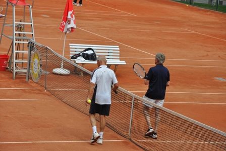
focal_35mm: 158
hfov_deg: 13.0
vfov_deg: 8.7
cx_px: 113
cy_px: 76
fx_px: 988
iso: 200
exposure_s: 1/400
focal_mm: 105
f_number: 10
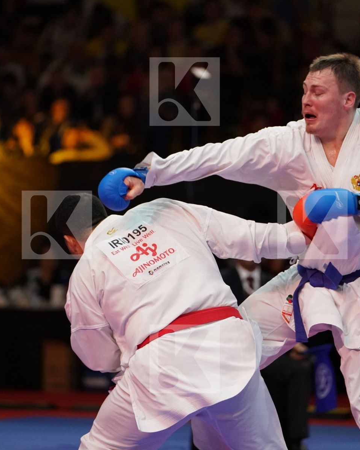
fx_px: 2997
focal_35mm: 225
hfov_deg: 6.9
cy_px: 225
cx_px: 185
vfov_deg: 8.6
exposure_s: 1/1000
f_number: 2.8
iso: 6400
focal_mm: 159
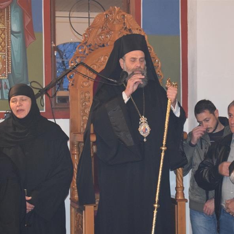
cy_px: 118
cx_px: 140
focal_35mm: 93
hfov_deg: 18.7
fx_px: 711
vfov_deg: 18.7
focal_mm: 48
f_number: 5.3
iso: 3200
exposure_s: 1/60
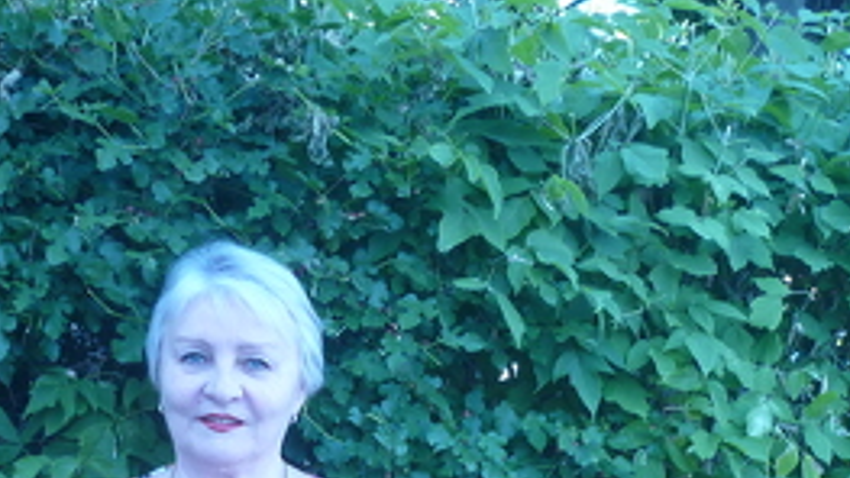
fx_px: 1848
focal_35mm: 82
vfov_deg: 14.2
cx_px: 430
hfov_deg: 25.9
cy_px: 604
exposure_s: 1/80
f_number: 2.8
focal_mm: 5.5
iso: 160
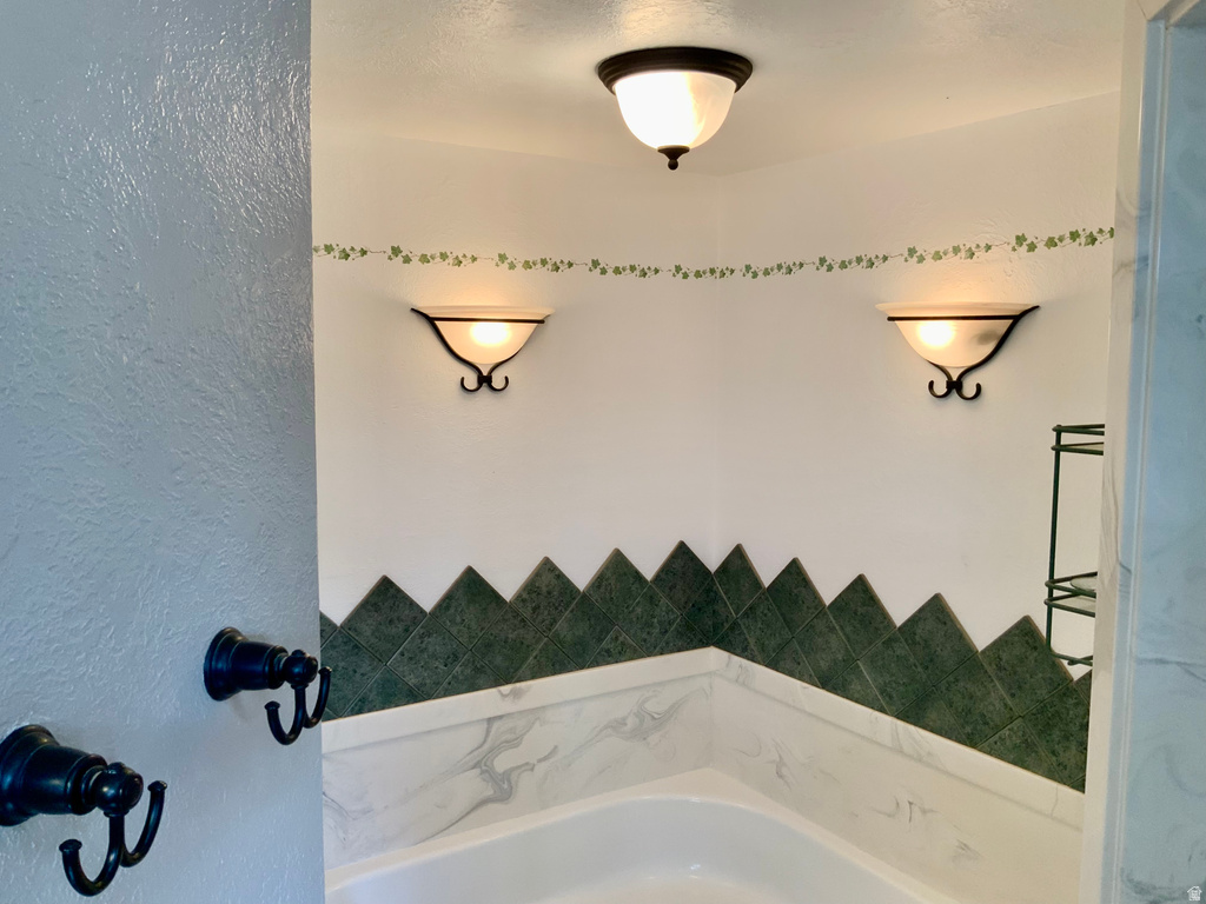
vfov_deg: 48.2
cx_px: 603
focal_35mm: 29
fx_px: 1010
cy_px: 452
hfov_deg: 61.7
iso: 50
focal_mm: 3
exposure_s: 1/60
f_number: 1.8
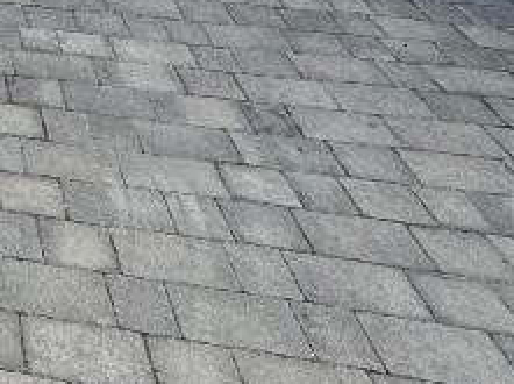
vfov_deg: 16.0
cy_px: -442
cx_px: -335
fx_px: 964
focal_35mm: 65
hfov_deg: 22.2
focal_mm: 2.22
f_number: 2.2
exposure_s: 1/368
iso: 40
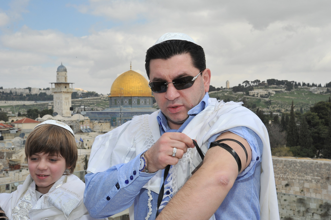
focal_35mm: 55
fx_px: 506
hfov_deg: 36.3
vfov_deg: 24.6
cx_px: 166
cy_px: 110
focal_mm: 55
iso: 500
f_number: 18
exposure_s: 1/250
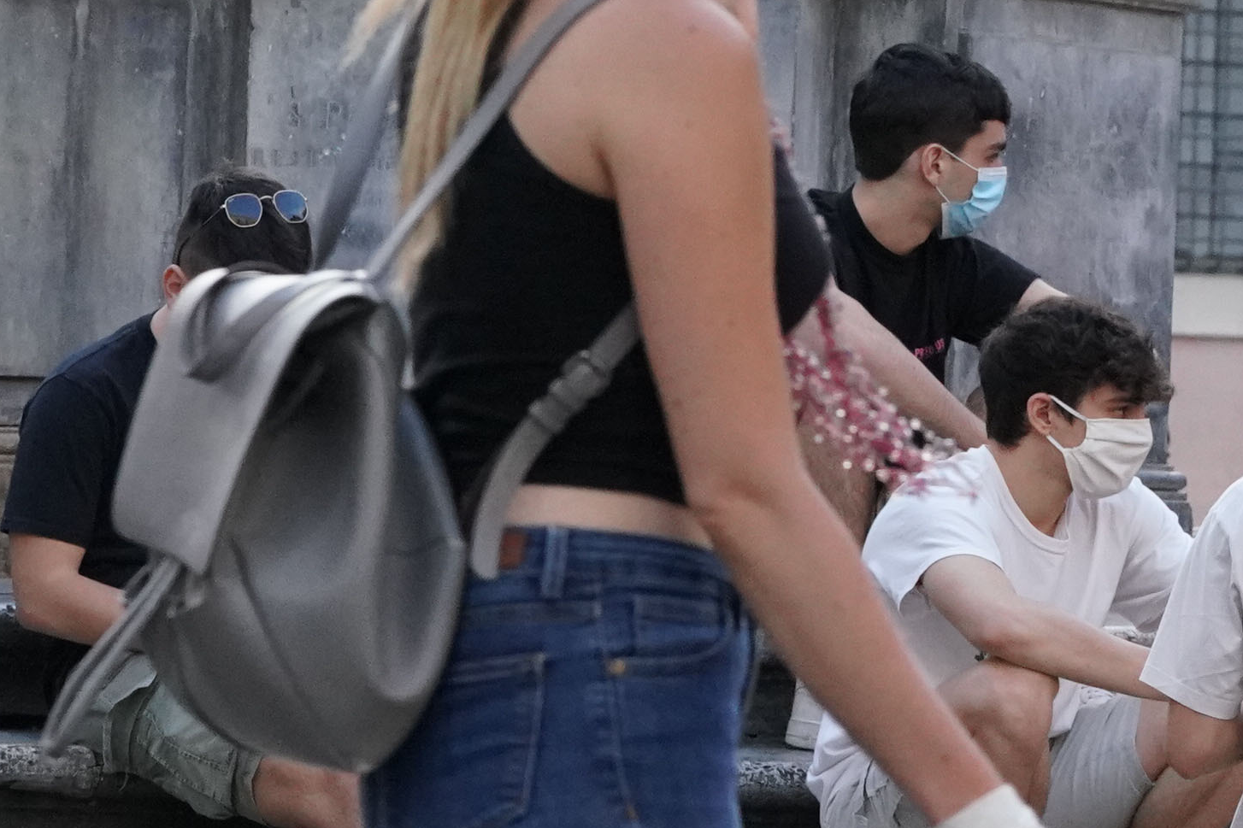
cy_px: 497
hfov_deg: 4.4
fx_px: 15983
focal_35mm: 463
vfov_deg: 3.0
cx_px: 1629
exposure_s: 1/640
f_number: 8
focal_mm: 113
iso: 4000
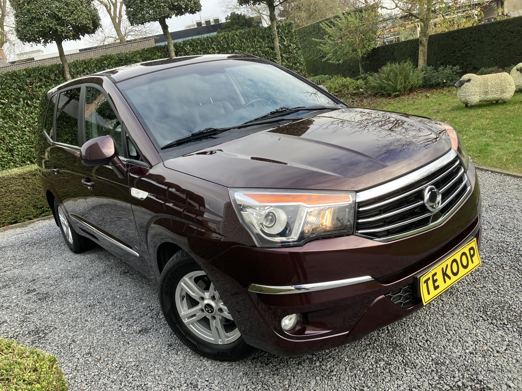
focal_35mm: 28
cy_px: 196
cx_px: 261
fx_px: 422
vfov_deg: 49.7
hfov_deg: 63.4
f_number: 1.8
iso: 25
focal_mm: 3.99
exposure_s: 1/121
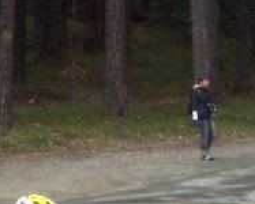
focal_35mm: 488
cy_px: 403
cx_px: 236
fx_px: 3687
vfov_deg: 3.2
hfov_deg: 4.0
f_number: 8
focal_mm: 19.2
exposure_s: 1/320
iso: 400
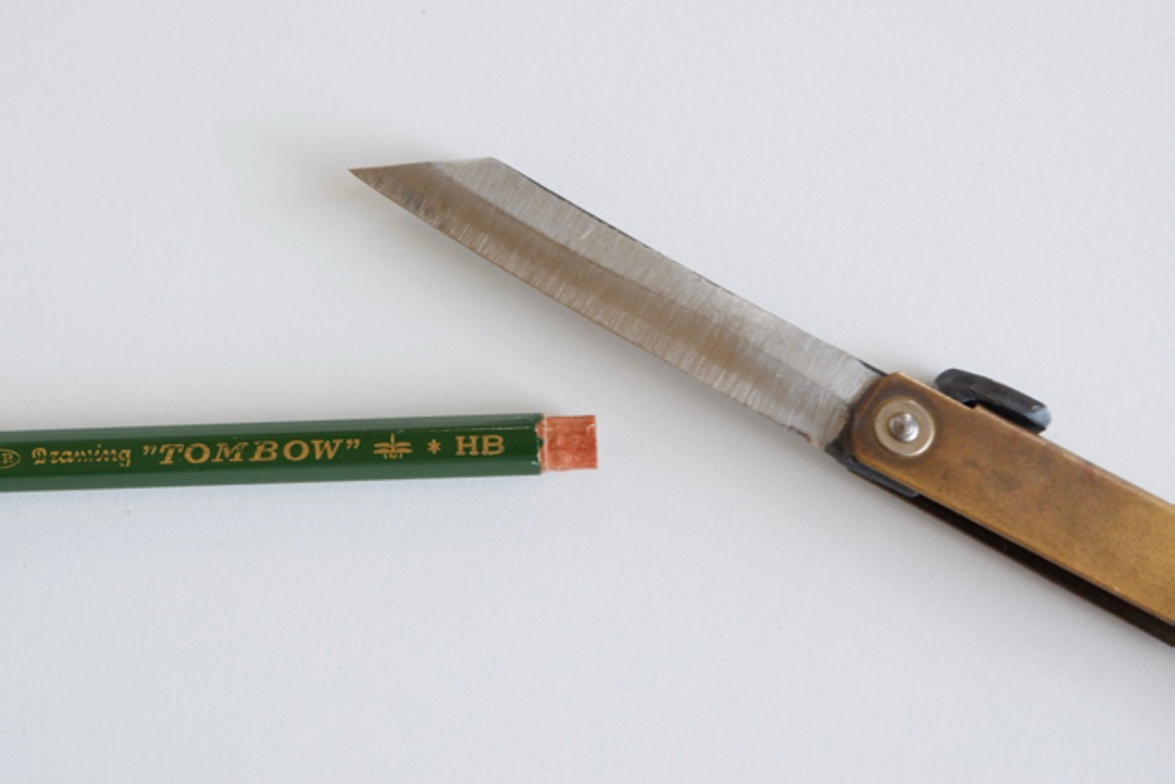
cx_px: 588
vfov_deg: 22.6
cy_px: 392
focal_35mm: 60
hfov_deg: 33.4
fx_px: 1959
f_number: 7.1
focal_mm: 40.2
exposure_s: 1/30
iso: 640
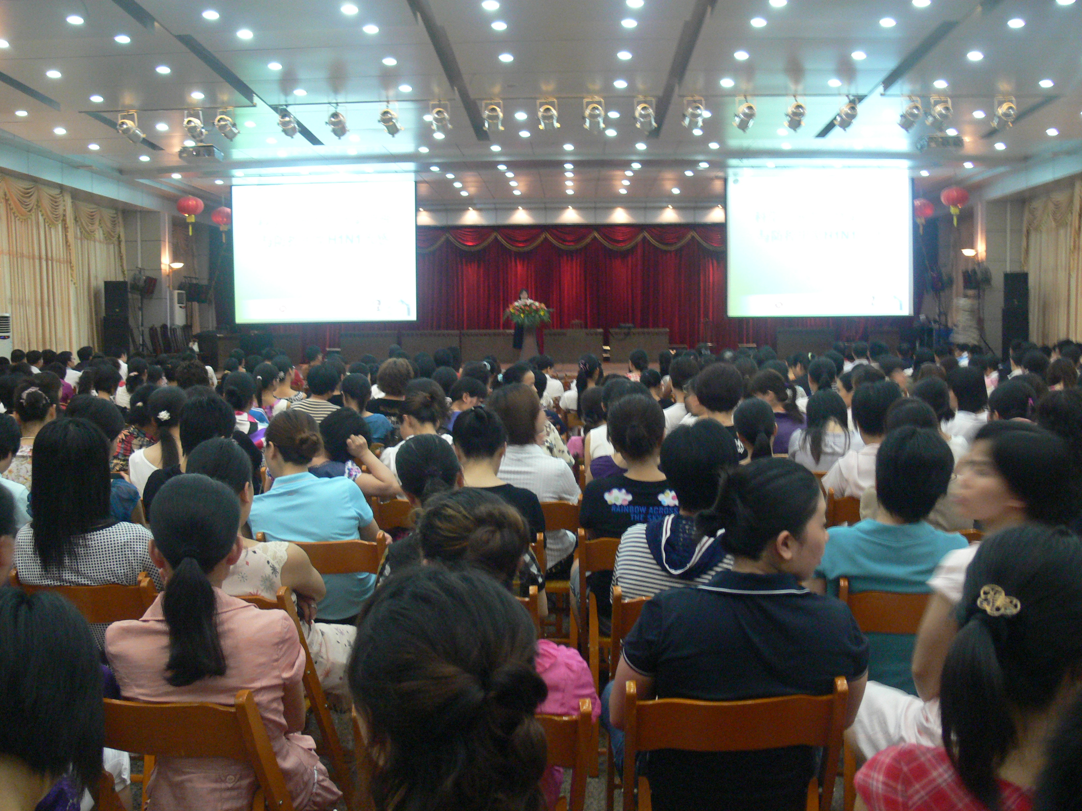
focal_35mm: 35
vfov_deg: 40.7
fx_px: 1094
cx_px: 541
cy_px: 406
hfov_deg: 52.6
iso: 200
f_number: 2.8
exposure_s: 1/4
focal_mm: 7.4
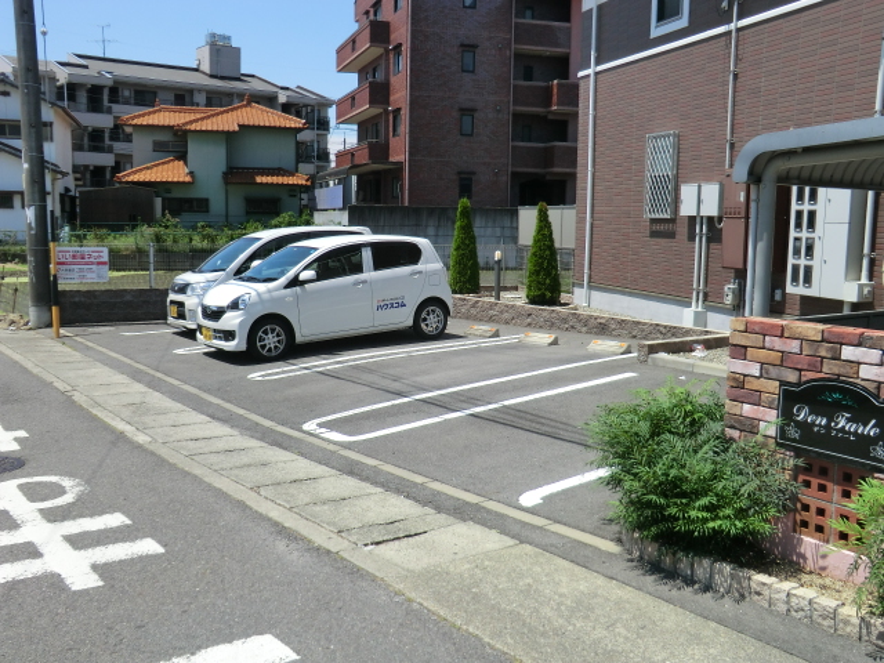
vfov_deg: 41.8
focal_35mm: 34
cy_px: 332
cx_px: 442
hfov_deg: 54.0
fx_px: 868
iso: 80
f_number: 3.6
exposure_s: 1/1000
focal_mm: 6.1
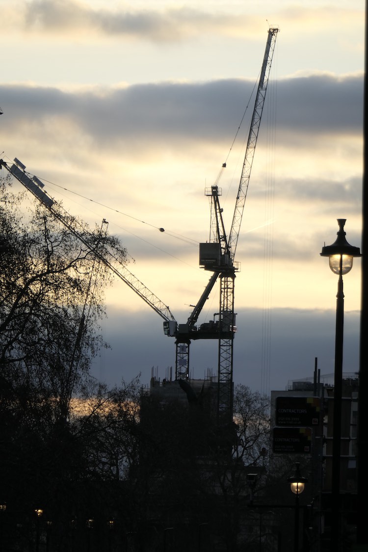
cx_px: 184
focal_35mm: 340
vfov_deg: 6.1
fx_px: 5213
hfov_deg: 4.0
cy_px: 276
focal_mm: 124.6
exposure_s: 1/200
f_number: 6.4
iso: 160
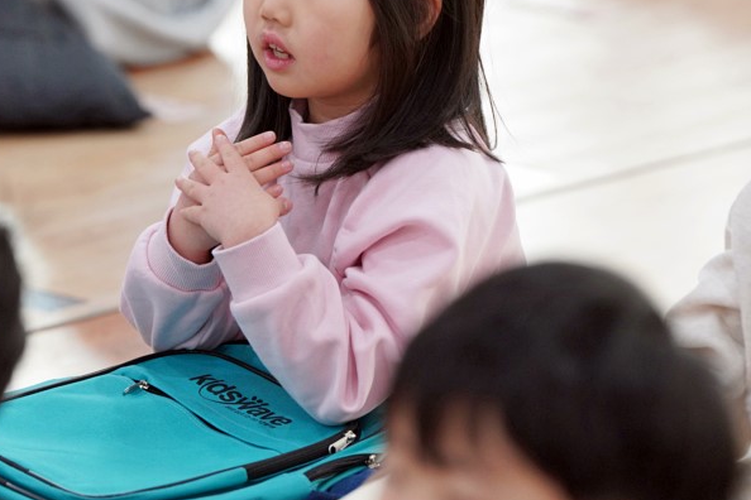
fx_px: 6320
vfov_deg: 4.5
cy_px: 130
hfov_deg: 6.8
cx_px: 290
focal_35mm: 303
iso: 2500
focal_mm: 200
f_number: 4
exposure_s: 1/250
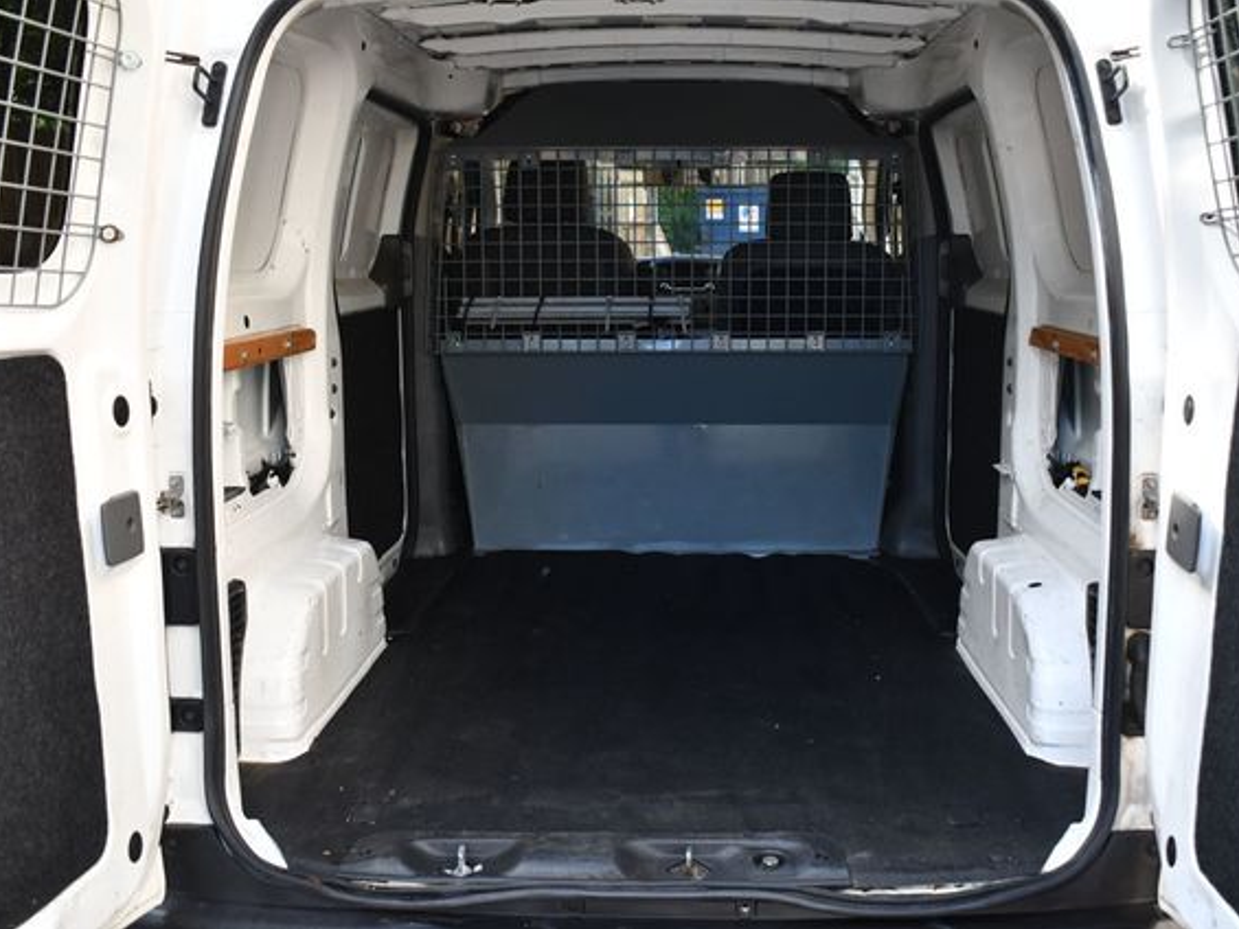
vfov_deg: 38.7
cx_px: 673
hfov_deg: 50.1
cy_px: 464
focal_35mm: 37
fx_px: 1325
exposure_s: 1/250
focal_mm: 23
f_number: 5
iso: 400
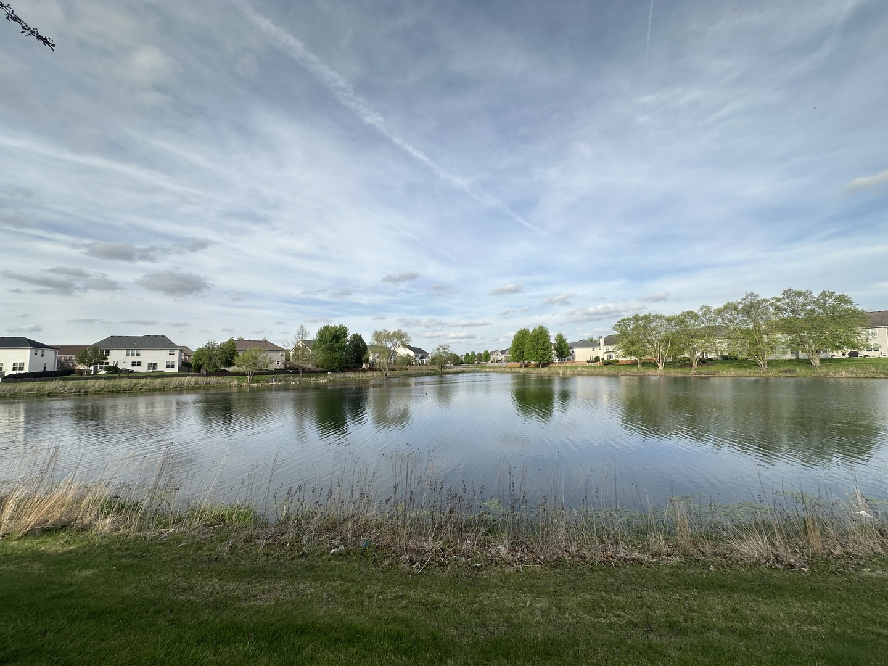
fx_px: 359
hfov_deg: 102.1
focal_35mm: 14
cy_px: 333
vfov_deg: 85.7
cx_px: 444
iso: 40
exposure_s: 1/910
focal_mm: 2.22
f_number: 2.2
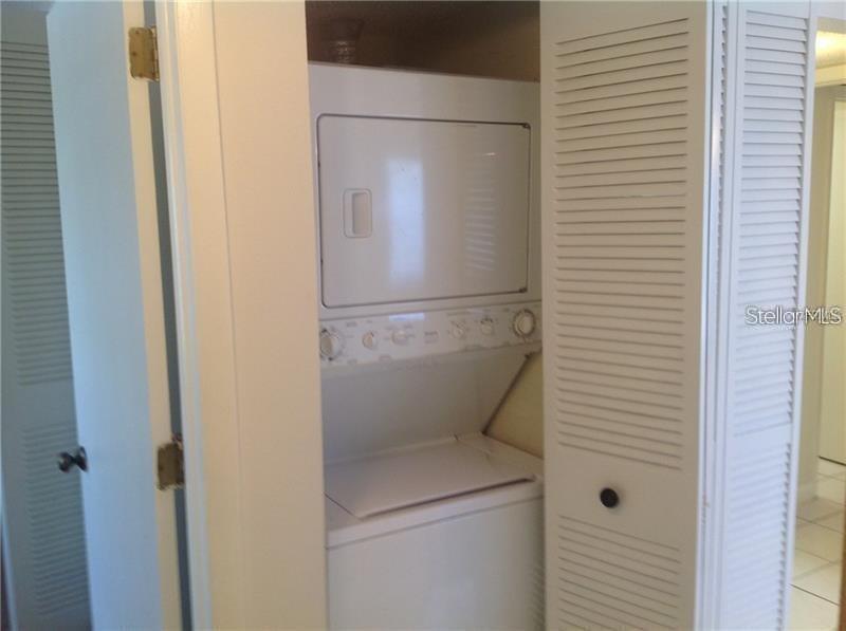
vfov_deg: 40.6
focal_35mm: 35
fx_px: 854
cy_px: 316
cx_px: 423
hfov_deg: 52.7
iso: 50
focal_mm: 4.28
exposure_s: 1/24
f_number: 2.4
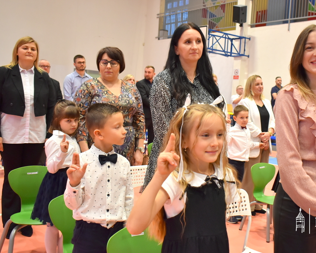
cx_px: 181
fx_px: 355
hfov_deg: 47.8
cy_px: 126
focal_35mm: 38
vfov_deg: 39.2
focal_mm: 22
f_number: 3.8
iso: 800
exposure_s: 1/60
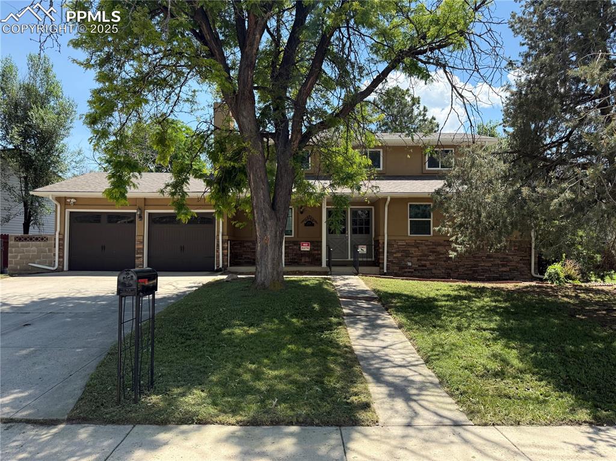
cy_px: 230
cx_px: 308
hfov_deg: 71.6
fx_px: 427
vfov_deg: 56.8
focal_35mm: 24
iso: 100
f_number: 1.78
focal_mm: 6.76
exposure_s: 1/2445
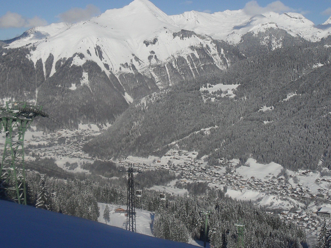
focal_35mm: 54
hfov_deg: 35.5
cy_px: 85
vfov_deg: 26.9
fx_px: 516
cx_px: 180
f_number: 8.4
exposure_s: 1/750
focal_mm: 6.3
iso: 100
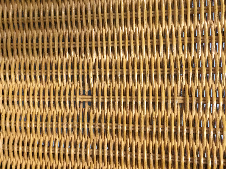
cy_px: 84
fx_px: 196
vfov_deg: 46.8
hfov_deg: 60.0
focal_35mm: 30
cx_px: 111
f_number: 2.2
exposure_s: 1/25
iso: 250
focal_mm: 4.15
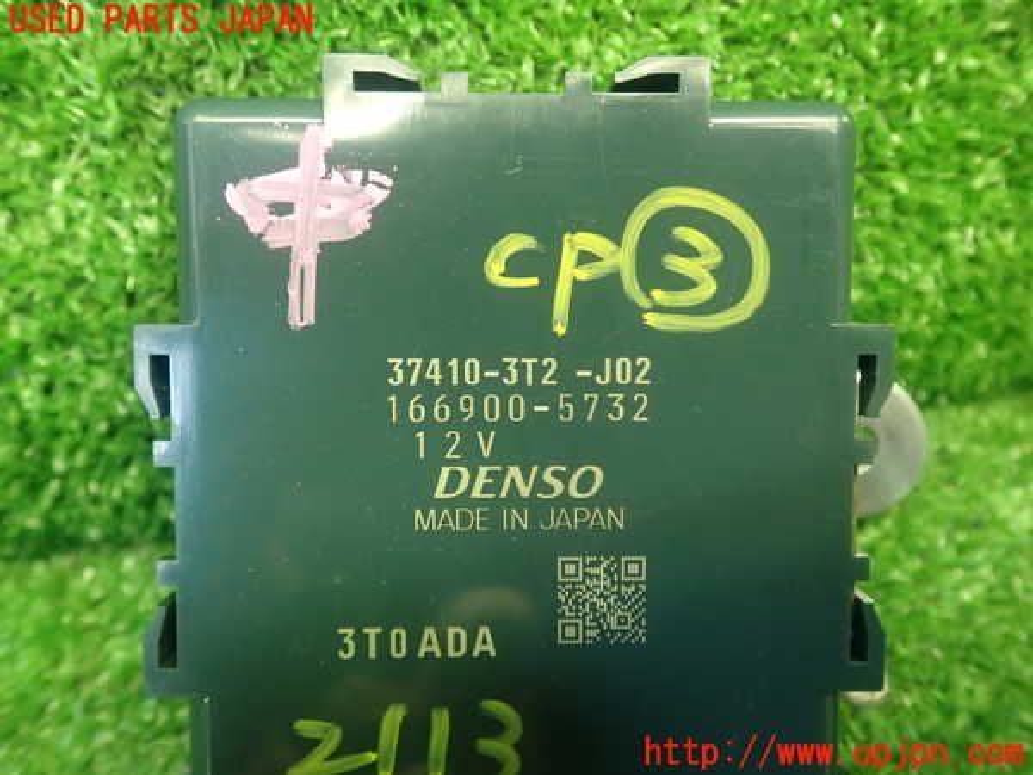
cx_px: 516
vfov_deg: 44.2
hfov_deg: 56.8
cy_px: 388
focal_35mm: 32
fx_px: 955
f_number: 2.4
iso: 400
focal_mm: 5.79
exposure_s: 1/30
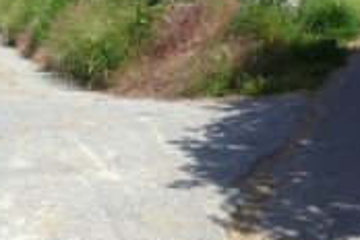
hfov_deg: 29.2
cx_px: 149
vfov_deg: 18.9
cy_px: -29
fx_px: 690
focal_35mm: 69
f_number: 3.5
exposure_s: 1/1000
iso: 100
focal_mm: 5.3
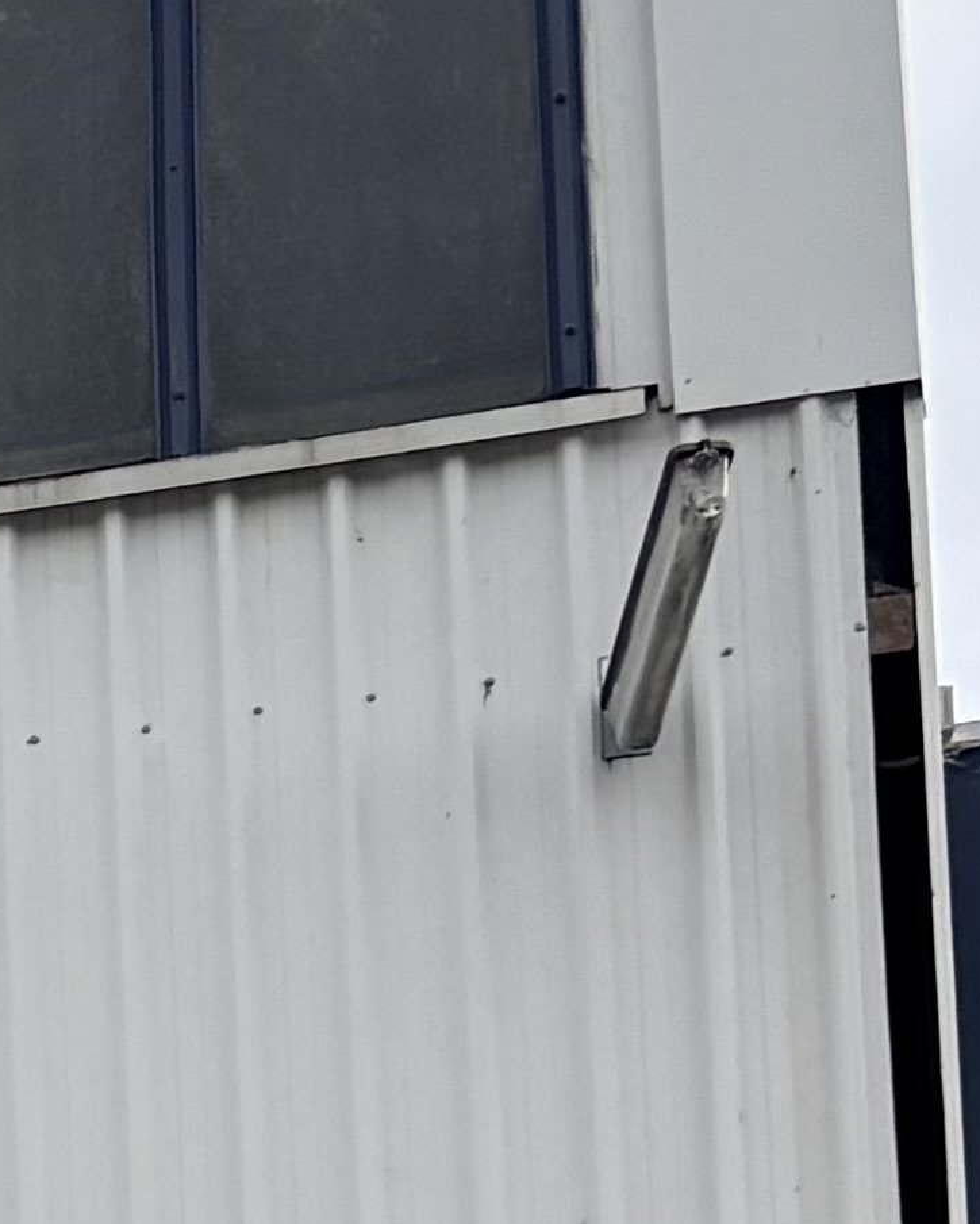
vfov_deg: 11.4
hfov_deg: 8.1
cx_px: -2084
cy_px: 2049
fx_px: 5800
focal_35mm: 160
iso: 50
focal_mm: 5.96
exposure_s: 1/2865
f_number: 1.6
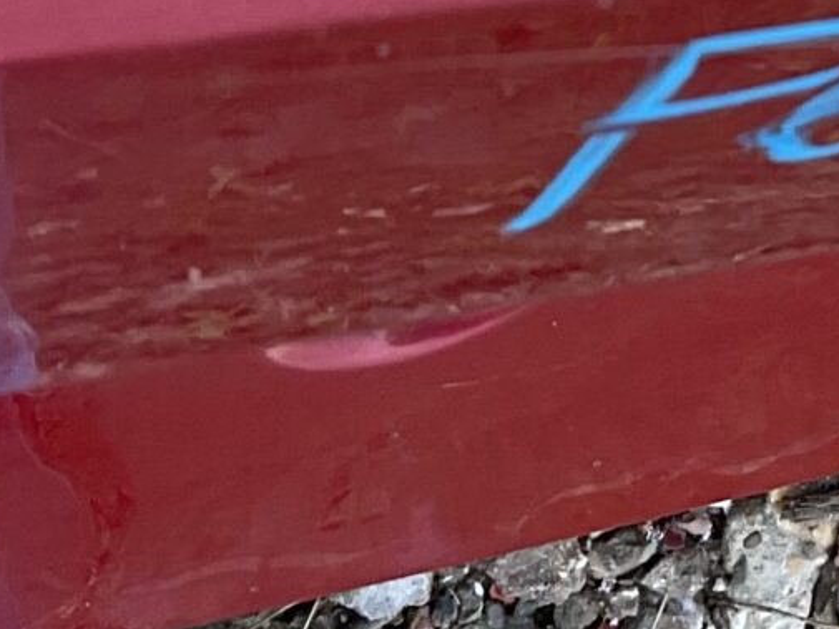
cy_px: -432
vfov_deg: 9.7
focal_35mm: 147
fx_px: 3564
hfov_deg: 13.1
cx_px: 964
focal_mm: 3
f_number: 1.8
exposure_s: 1/120
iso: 64
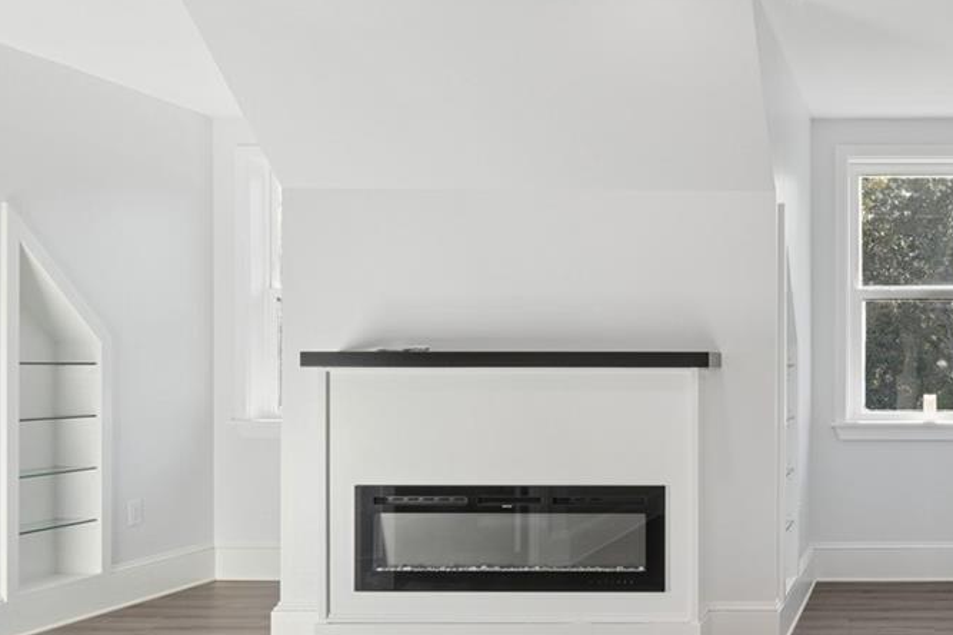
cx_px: 946
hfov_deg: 45.2
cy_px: 356
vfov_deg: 36.8
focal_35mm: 36
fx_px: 952
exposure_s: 1/13
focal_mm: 10
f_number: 8
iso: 200
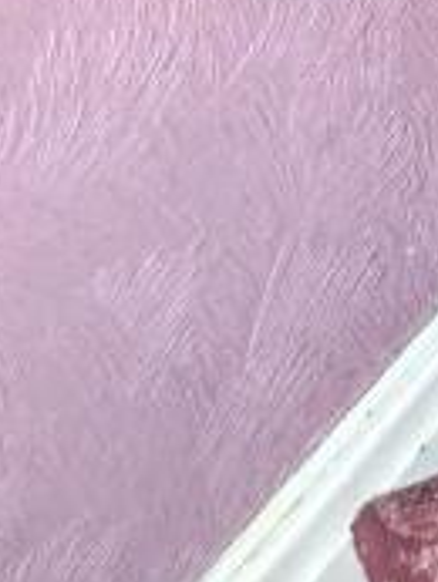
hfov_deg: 14.1
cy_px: -207
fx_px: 1196
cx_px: 1055
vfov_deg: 23.6
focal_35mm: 71
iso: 39
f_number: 1.7
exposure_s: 1/66.2
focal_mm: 2.02
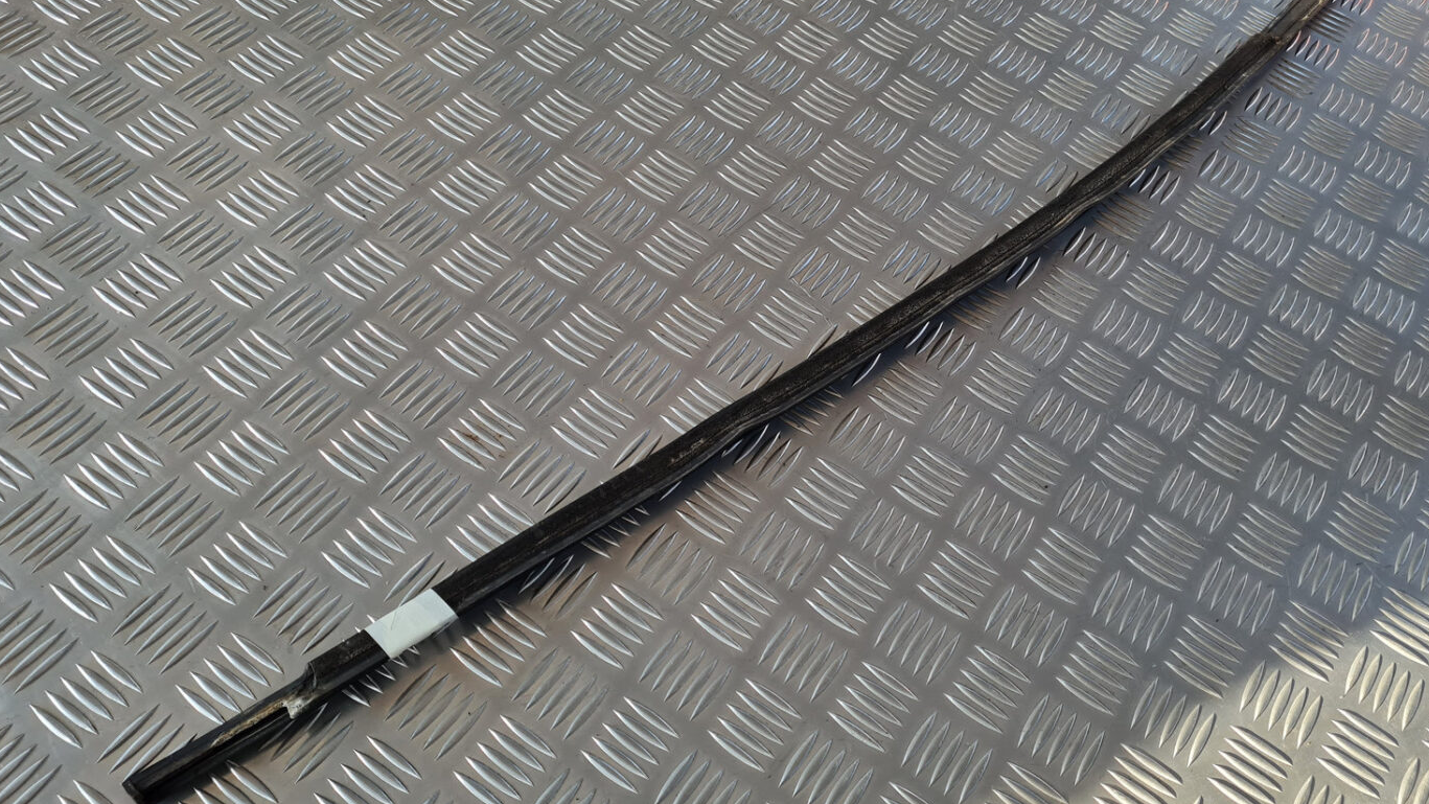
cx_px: 721
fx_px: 1099
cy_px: 376
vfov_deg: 40.2
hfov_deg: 66.1
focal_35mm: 29
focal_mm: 5.4
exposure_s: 1/100
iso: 80
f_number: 1.8
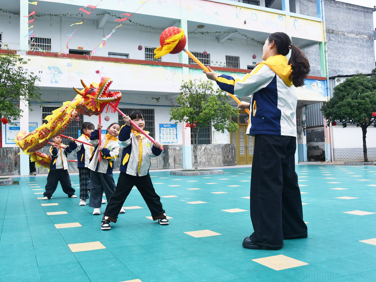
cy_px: 142
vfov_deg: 42.9
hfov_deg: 55.3
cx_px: 172
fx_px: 358
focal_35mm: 33
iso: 320
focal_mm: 20
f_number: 5.6
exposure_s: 1/250
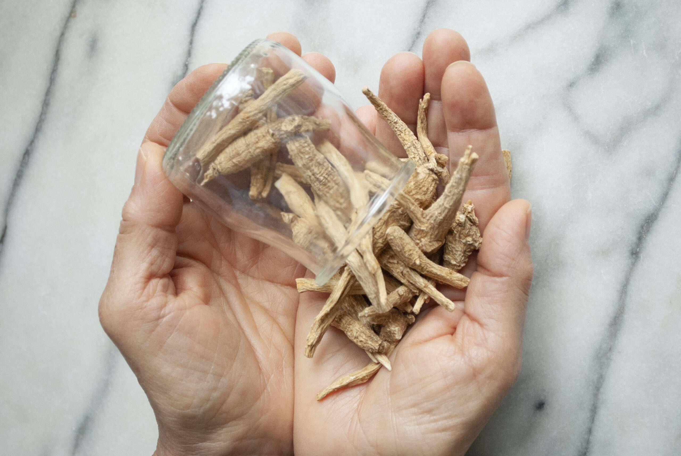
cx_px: 340
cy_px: 228
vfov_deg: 20.7
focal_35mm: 66
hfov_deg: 30.5
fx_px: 1250
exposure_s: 1/160
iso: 800
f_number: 5.3
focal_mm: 44
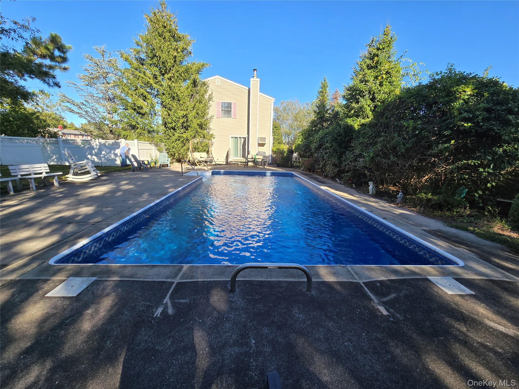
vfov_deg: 89.9
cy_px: 194
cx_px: 260
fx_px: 195
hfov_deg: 106.2
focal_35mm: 13
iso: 50
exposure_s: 1/852
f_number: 2.2
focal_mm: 2.2
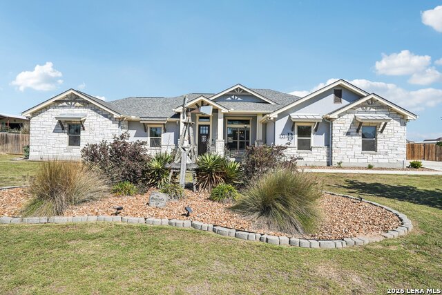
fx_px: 258
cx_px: 221
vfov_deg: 59.5
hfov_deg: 81.2
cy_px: 148
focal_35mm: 21
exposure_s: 1/750
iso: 200
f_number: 8
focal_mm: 21
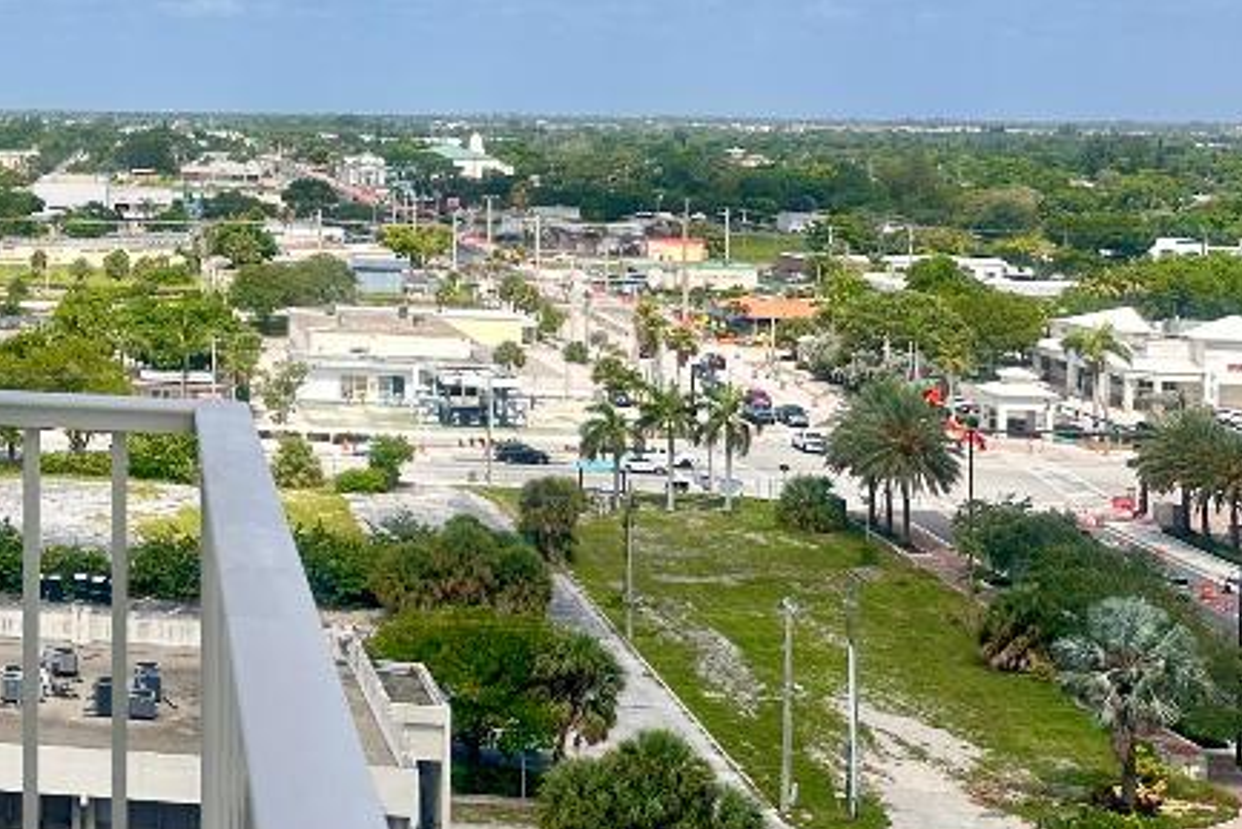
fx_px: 2036
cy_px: 132
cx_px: -209
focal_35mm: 59
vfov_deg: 22.6
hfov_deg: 29.6
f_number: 1.78
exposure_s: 1/3155
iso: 80
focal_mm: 6.86
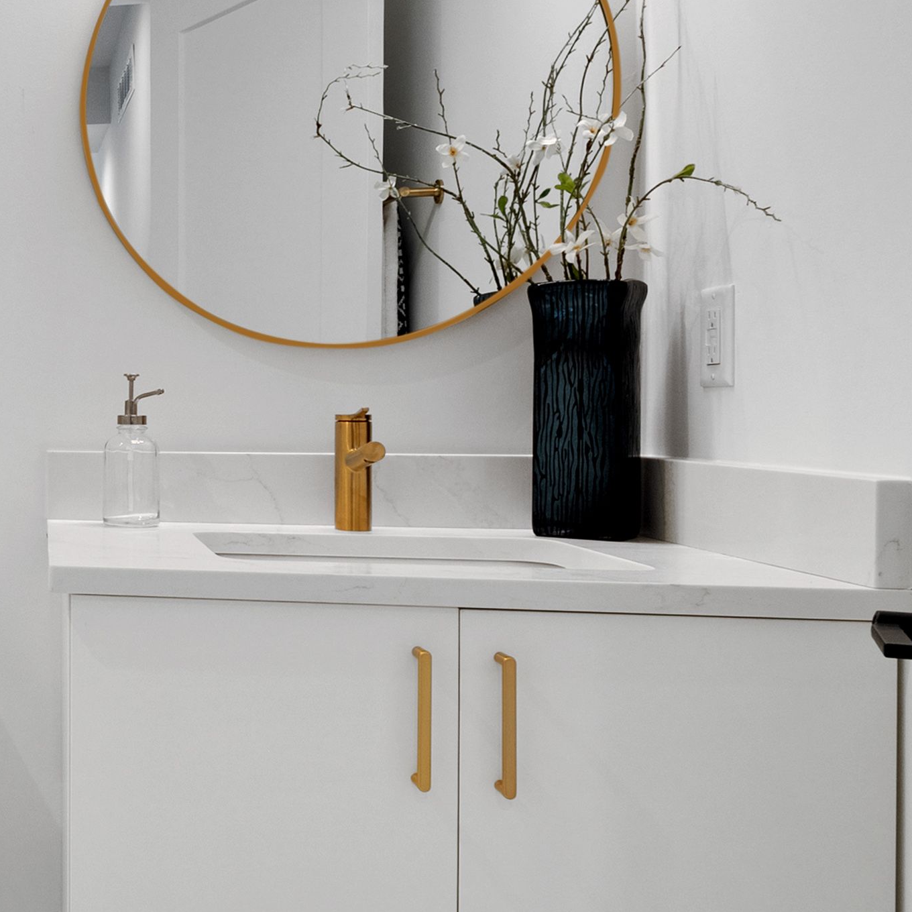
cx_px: -222
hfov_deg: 33.0
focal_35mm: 40
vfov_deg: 41.9
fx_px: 1192
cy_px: 451
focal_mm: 8
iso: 400
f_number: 6.3
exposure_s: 1/8
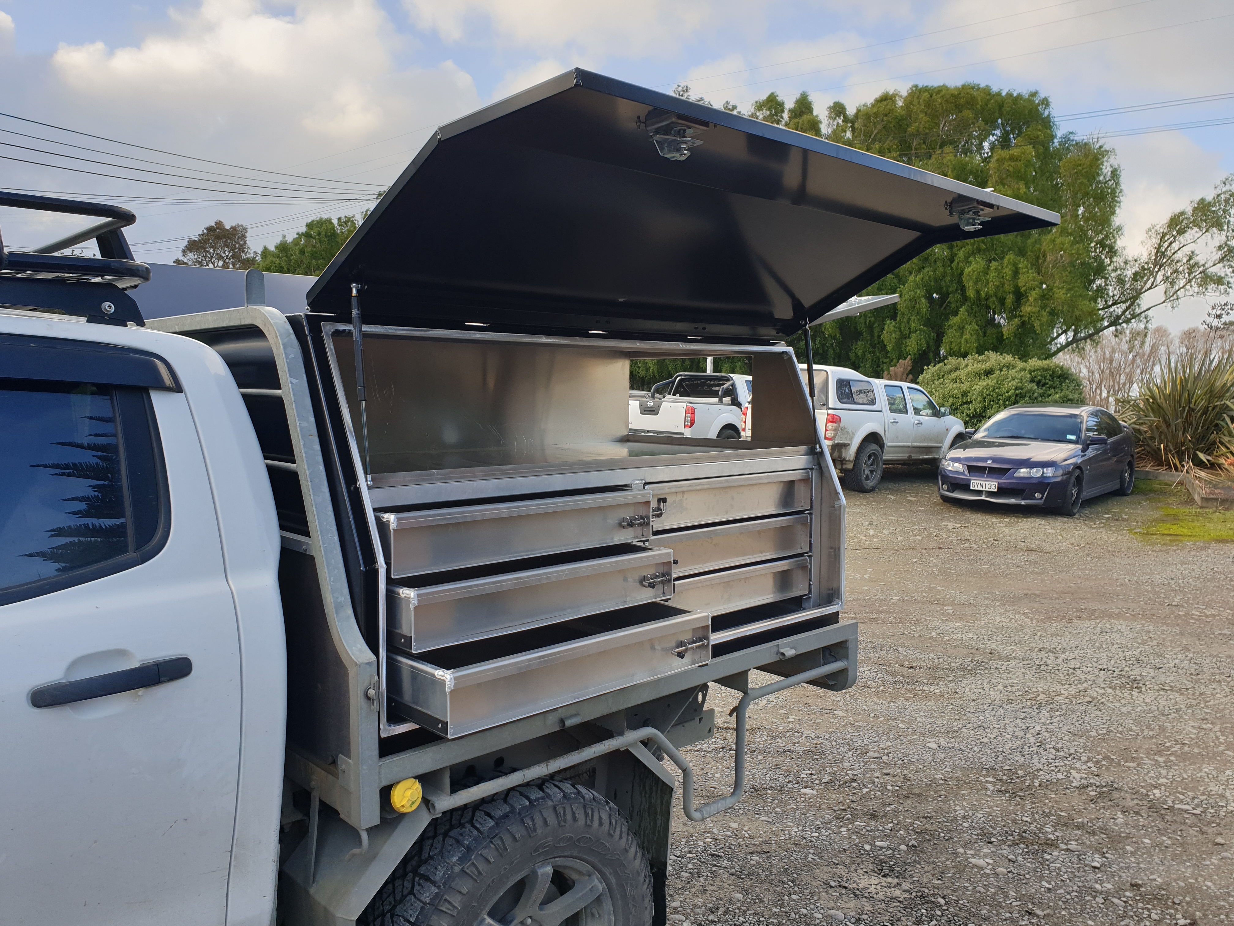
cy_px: 463
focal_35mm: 26
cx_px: 617
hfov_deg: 67.3
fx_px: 927
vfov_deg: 53.1
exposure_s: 1/345
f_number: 2.4
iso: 50
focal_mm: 4.3
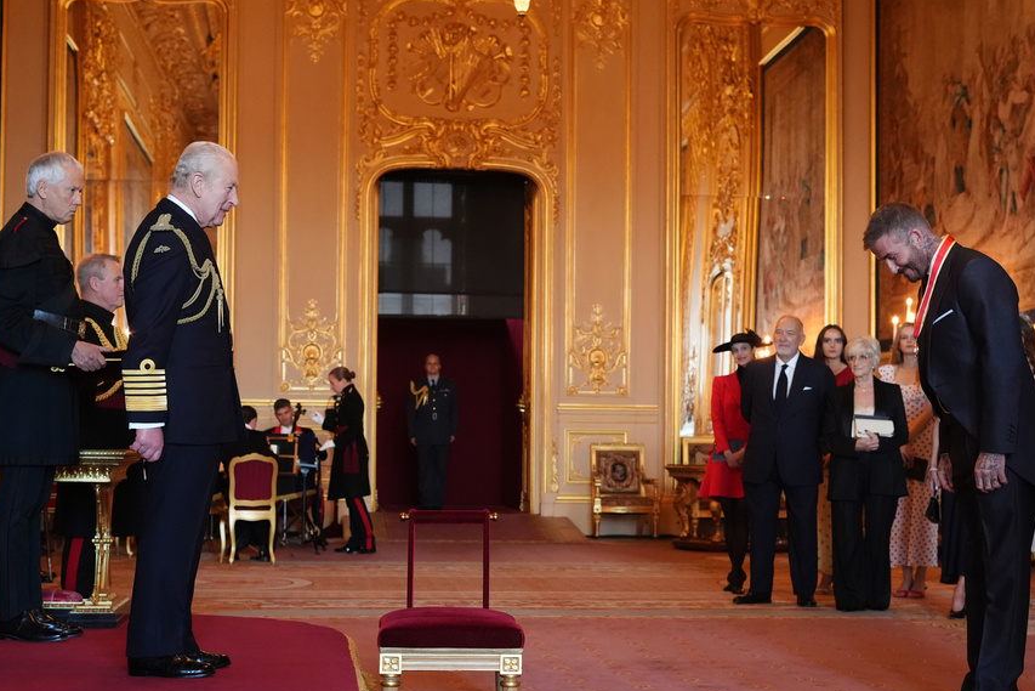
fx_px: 1725
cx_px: 514
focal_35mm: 60
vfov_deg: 22.6
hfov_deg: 33.4
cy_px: 412
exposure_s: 1/125
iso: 4000
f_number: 4
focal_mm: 50
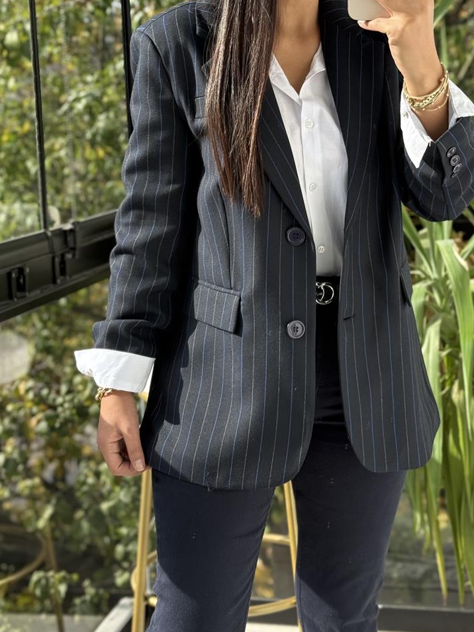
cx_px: 301
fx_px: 1224
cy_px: 196
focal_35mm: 67
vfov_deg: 28.7
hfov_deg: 21.9
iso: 100
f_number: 1.78
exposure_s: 1/570
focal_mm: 6.76
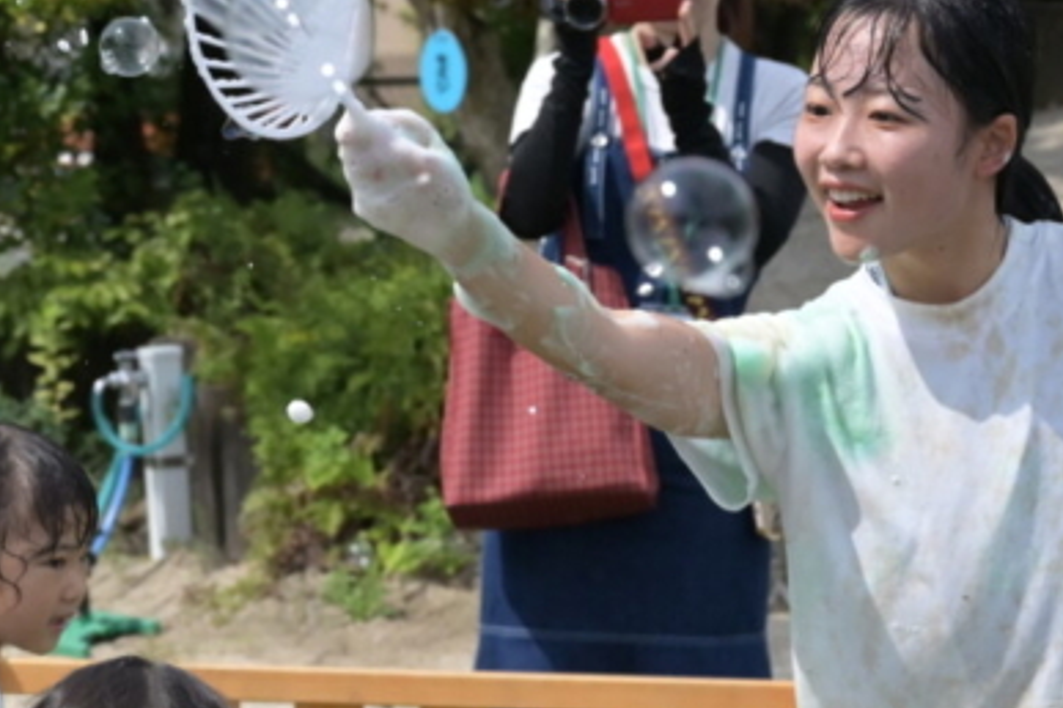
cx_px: 126
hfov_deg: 11.3
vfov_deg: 7.5
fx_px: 5344
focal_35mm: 181
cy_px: 744
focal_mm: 70
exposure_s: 1/8000
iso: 2000
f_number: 6.3
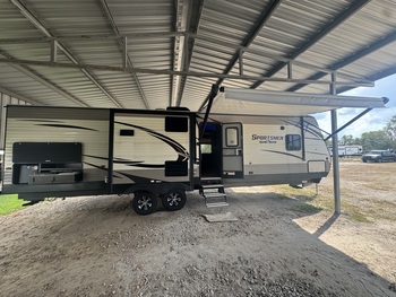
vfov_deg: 85.7
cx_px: 198
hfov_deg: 102.0
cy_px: 148
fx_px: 160
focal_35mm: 14
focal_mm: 2.22
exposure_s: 1/221
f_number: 2.2
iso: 40
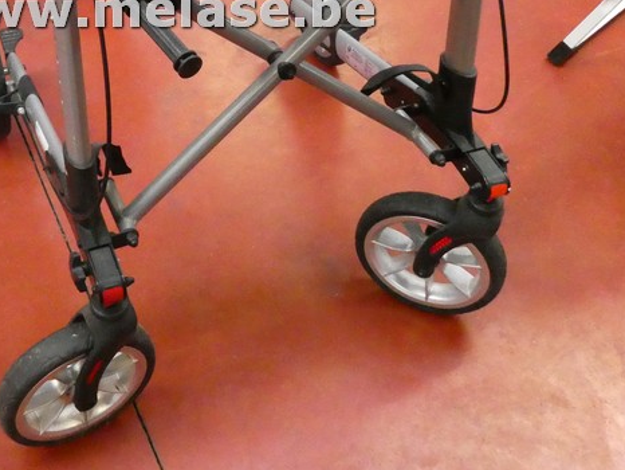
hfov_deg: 33.6
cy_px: 9
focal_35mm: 56
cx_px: 156
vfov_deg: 25.0
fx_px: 1012
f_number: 3.3
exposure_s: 1/125
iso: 1600
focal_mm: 4.3
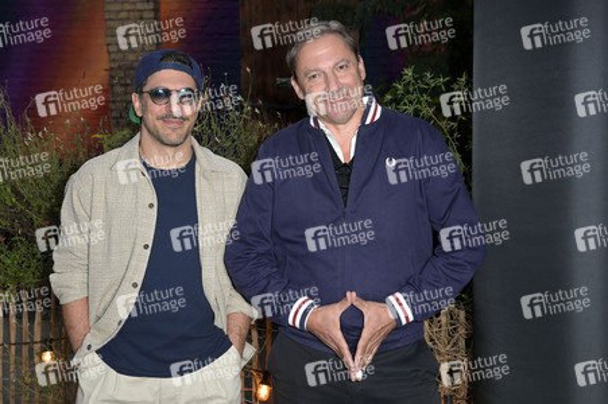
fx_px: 844
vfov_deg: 27.0
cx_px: 304
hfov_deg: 39.6
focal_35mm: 50
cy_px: 202
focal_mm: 50
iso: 1250
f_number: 6.3
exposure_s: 1/100
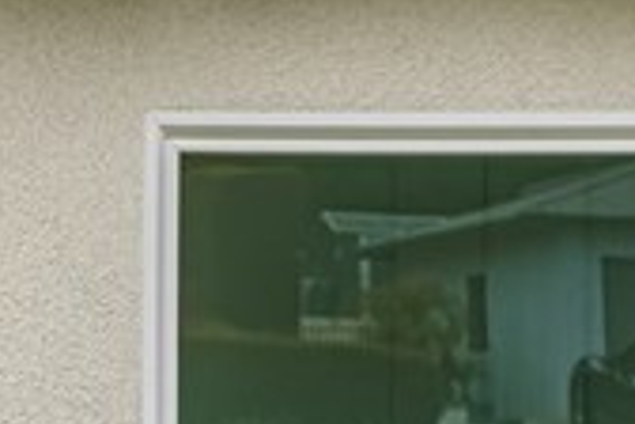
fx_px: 3228
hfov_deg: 10.0
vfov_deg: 7.4
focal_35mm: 183
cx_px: -824
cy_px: 528
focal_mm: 30
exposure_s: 1/500
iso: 125
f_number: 8
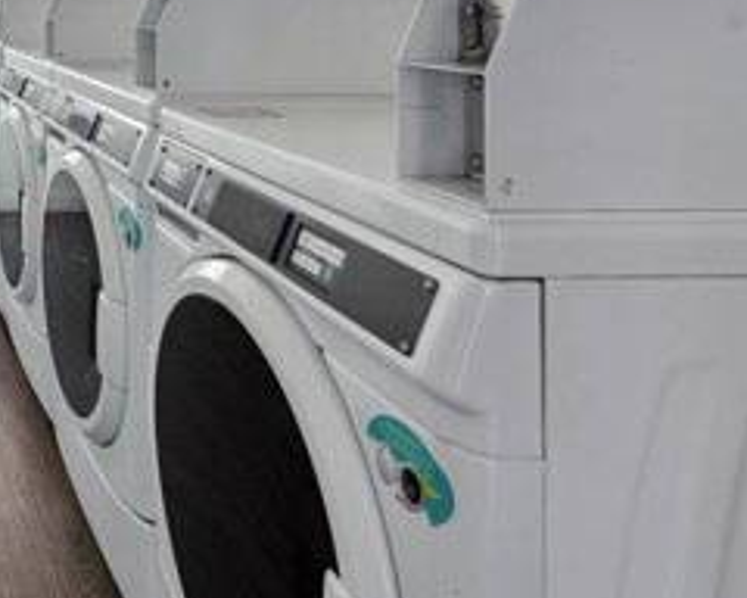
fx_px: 774
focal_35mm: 35
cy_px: 16
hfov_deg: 38.8
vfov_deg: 38.1
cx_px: -137
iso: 100
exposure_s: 1/50
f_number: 9
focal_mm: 14
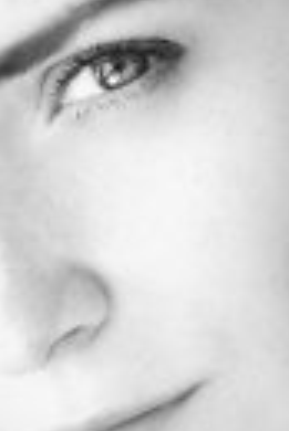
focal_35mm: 149
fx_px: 1789
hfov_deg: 9.2
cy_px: 224
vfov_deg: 13.8
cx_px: 135
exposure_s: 1/2000
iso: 200
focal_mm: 50
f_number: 1.4
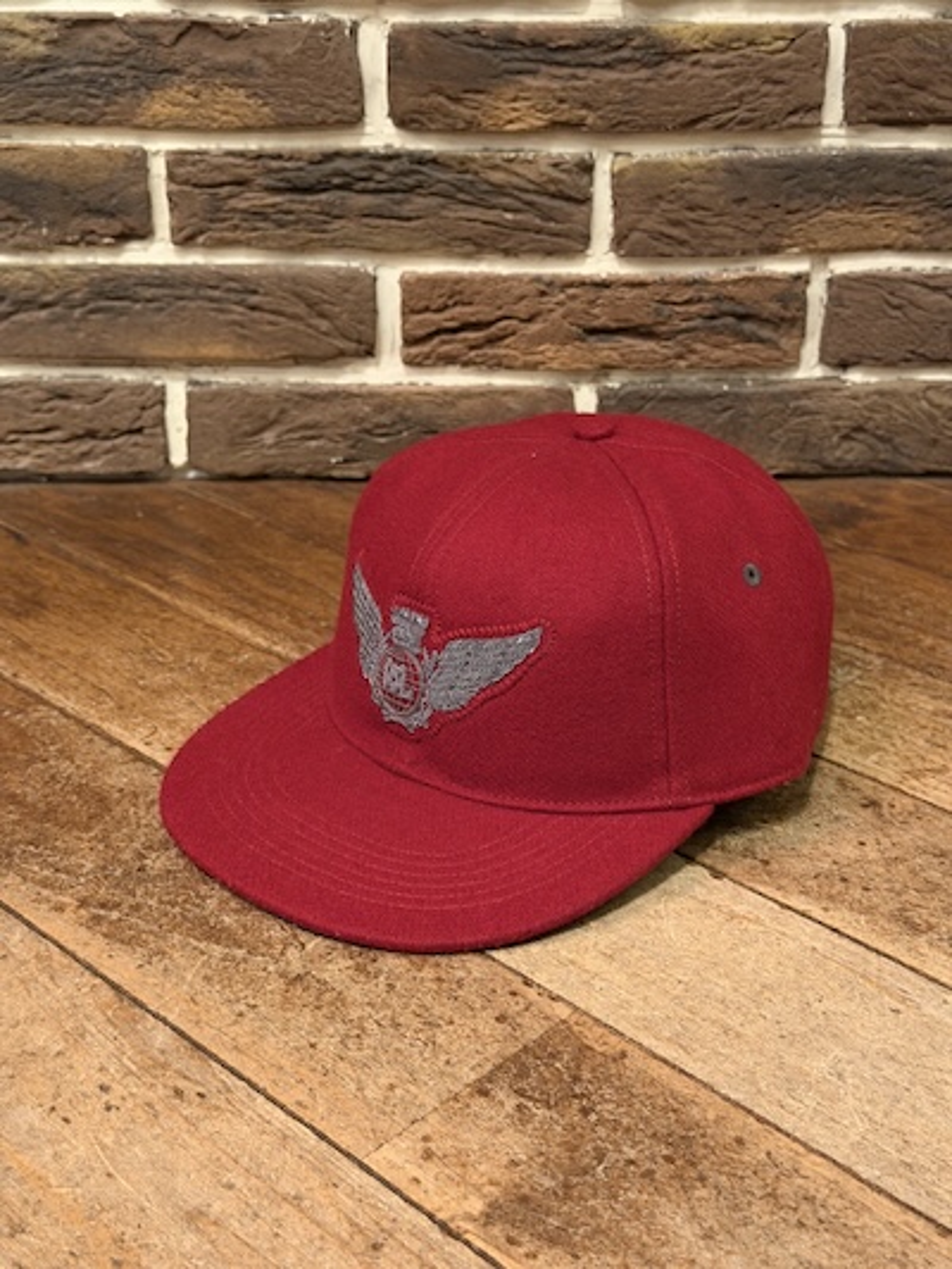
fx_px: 1759
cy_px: 634
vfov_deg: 39.6
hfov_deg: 30.3
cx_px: 476
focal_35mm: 48
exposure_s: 1/30
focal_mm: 6.76
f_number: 1.78
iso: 640
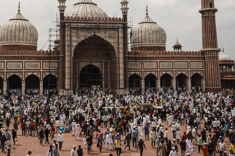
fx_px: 300
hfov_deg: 42.5
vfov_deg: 28.8
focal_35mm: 46
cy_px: 38
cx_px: 91
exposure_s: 1/640
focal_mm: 28
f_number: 5.6
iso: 80
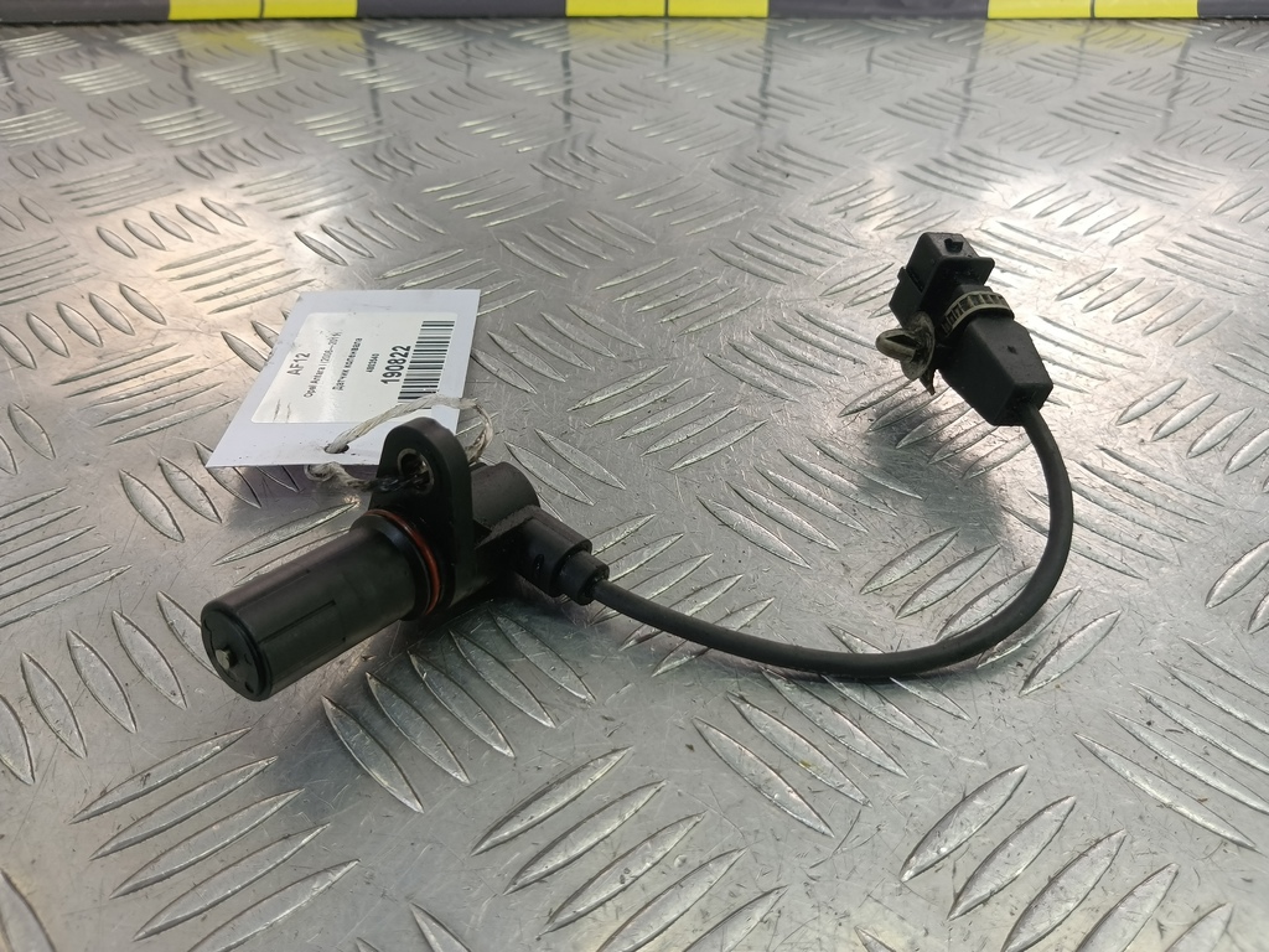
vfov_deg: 51.4
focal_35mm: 27
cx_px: 634
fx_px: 990
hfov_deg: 65.3
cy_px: 476
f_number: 1.6
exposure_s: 1/50
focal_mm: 4.11
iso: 78
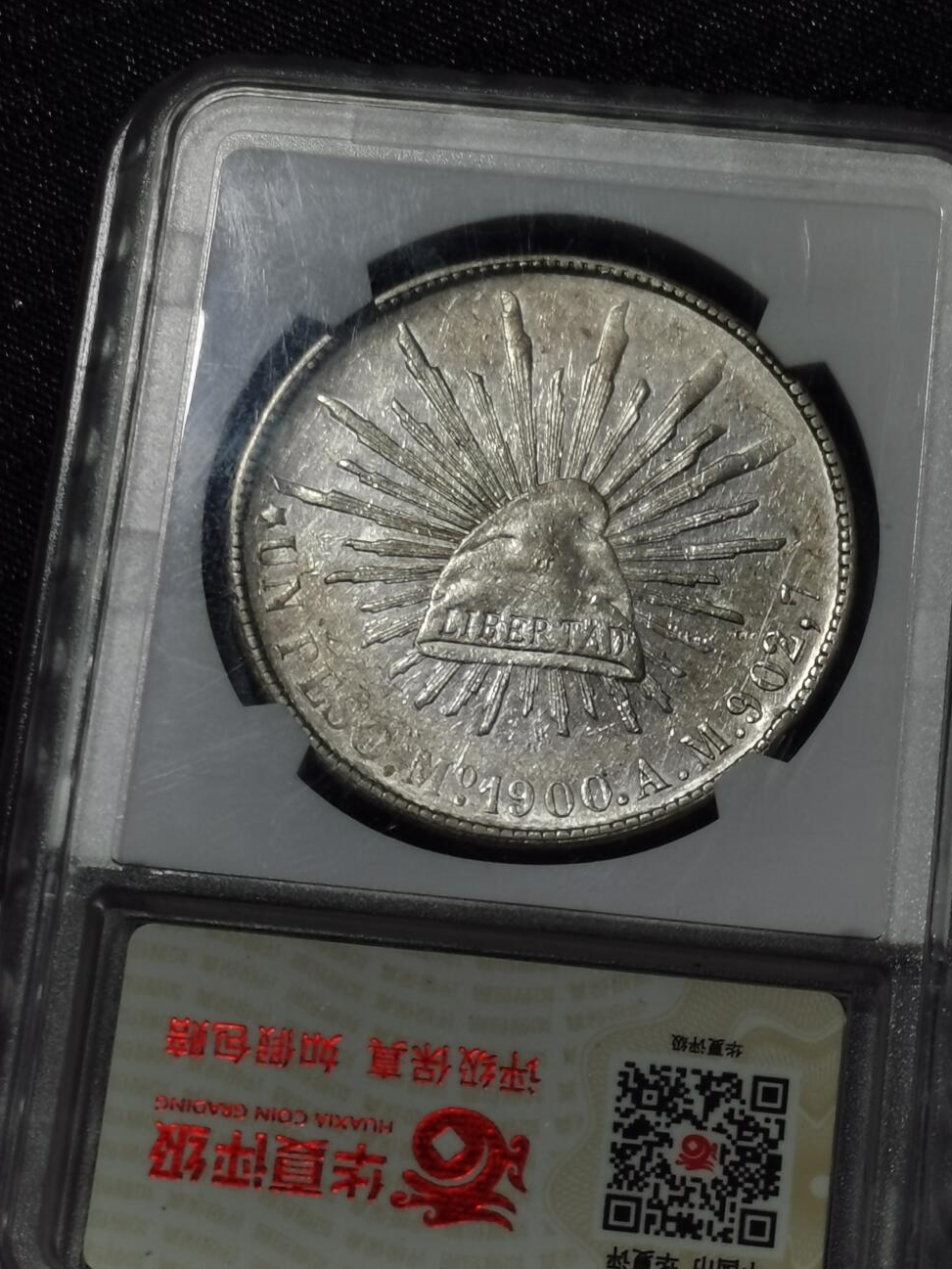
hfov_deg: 15.9
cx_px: 498
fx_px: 3410
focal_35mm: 93
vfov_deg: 21.1
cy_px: 733
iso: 50
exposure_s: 1/259
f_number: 1.8
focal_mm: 5.58
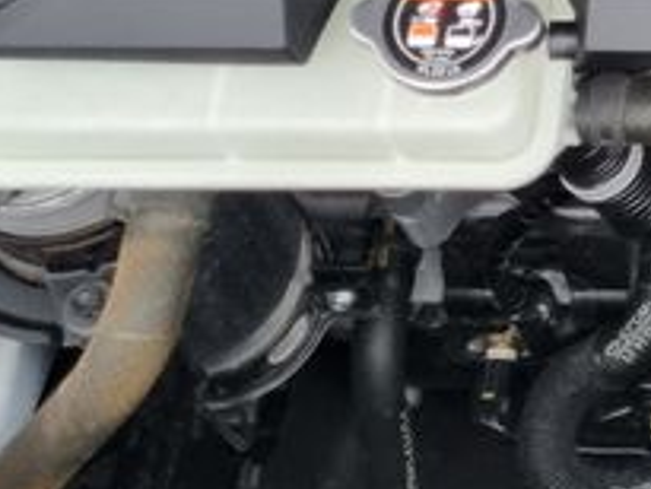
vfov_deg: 10.9
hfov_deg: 13.8
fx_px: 2446
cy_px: -289
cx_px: 1108
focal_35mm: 130
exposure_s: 1/50
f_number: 1.8
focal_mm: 5.4
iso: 640
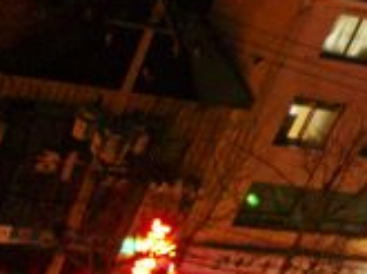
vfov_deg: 9.8
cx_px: 618
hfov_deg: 12.3
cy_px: 84
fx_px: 1587
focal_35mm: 150
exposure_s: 1/4
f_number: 2.8
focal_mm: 7.9
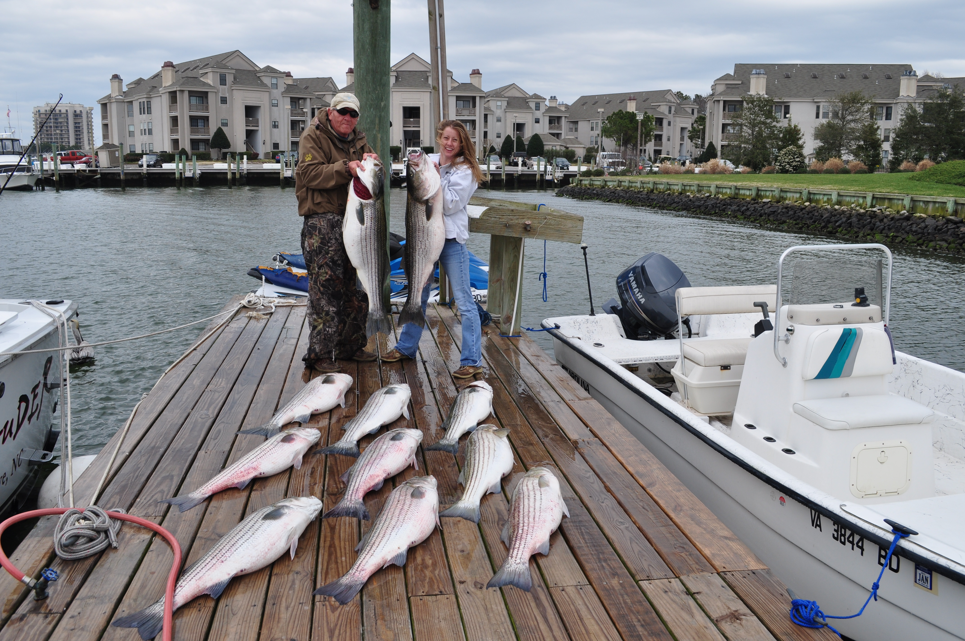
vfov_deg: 43.5
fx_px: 803
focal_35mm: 30
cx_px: 482
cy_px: 320
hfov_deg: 62.0
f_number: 10
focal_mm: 20
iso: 200
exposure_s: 1/200
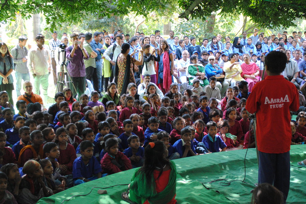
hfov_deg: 33.4
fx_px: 510
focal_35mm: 60
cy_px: 102
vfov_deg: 22.7
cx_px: 153
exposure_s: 1/80
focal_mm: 40
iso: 800
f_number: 5.3
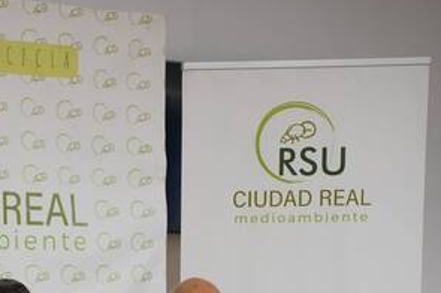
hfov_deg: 15.4
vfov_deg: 10.3
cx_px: -4
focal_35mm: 131
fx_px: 1603
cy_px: 309
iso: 4000
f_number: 4
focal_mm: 59
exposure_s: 1/200
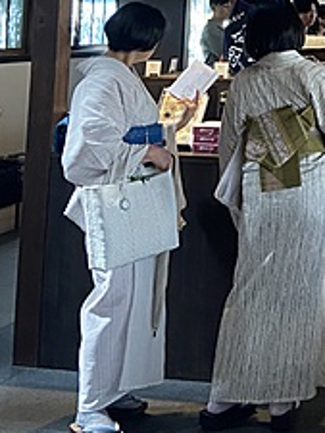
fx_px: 925
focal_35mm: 74
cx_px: 423
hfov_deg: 18.5
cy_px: -40
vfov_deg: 24.6
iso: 250
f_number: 1.8
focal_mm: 4.25
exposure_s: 1/60
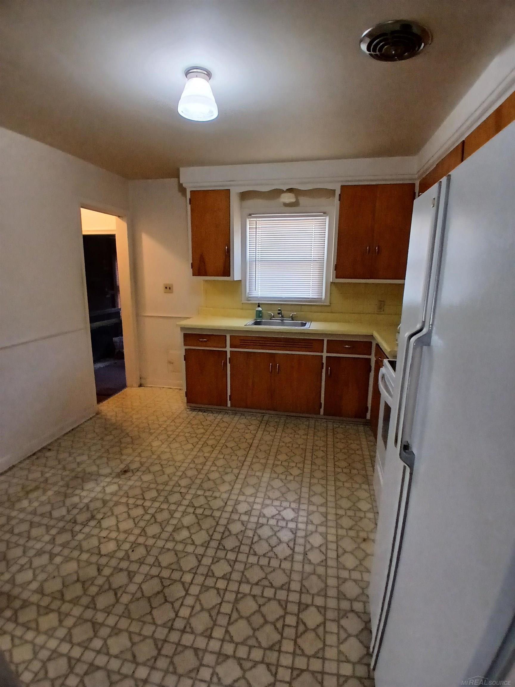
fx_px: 337
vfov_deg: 91.0
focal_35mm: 17
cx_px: 258
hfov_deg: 74.7
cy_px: 344
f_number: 2.2
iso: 200
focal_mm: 1.4
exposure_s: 1/30
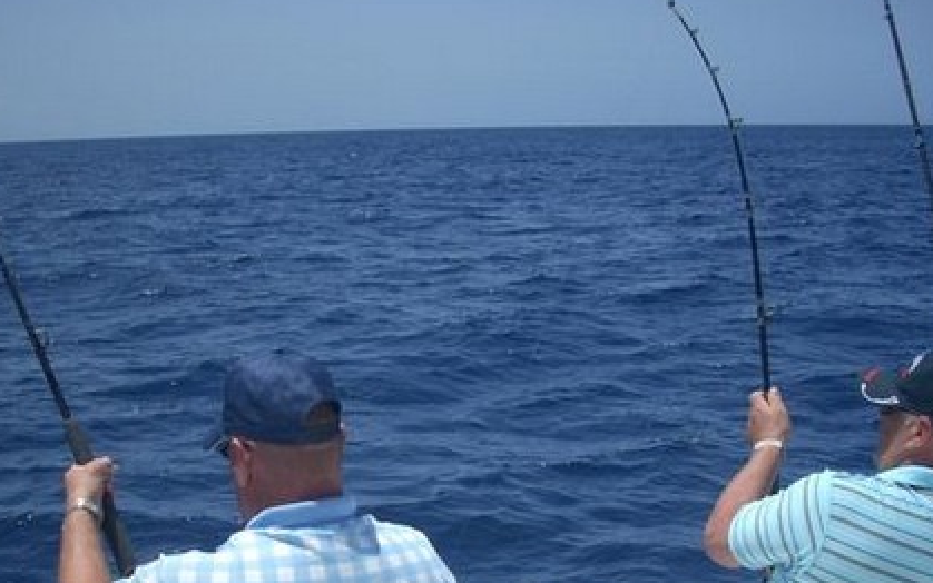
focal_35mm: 59
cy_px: 494
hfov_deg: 34.5
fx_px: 1500
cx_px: 405
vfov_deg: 21.6
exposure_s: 1/420
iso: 64
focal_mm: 6.2
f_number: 5.6
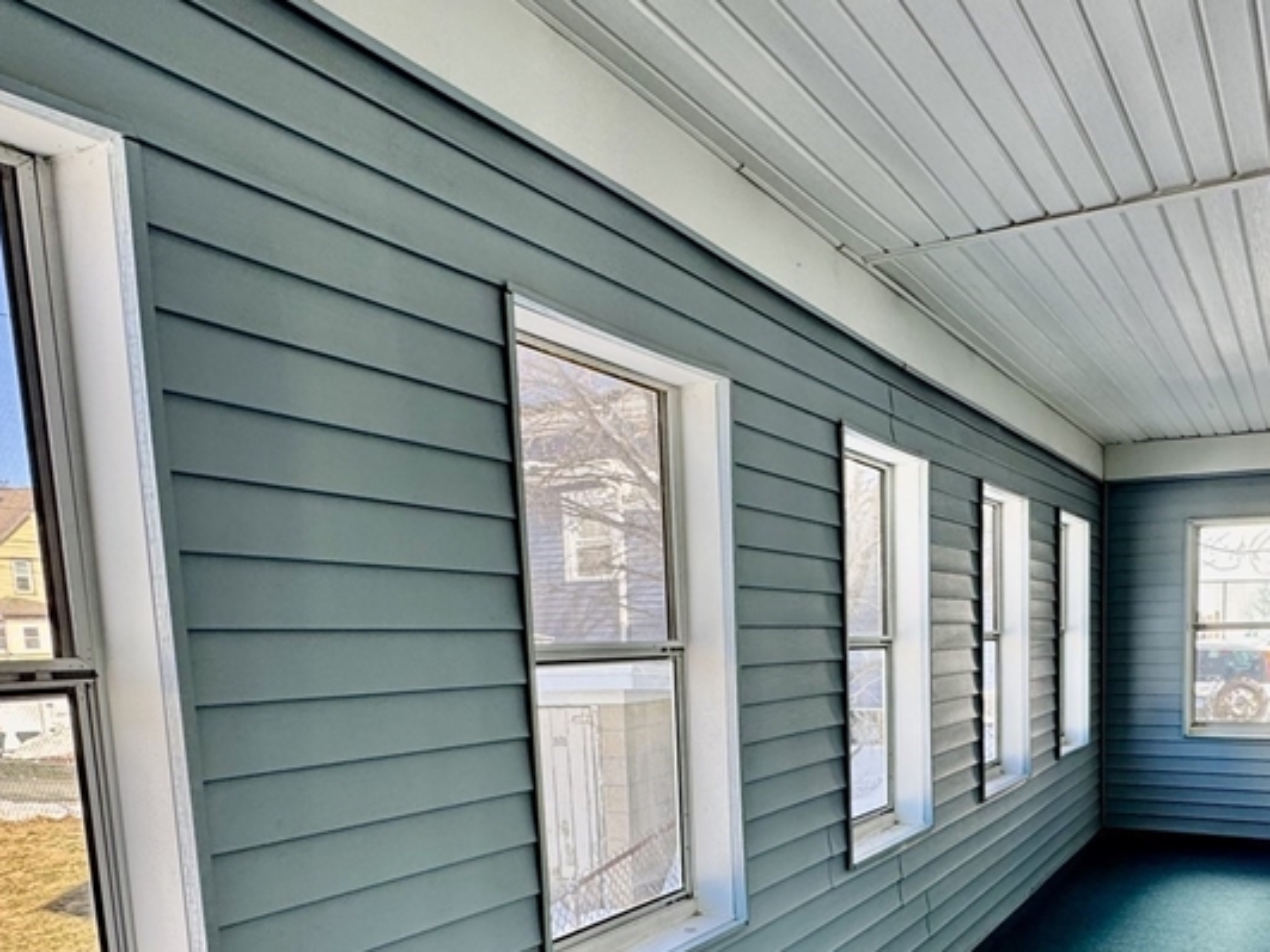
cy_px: 761
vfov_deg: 48.5
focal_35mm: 27
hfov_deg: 62.3
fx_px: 990
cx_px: 923
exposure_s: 1/132
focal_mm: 2.22
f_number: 2.2
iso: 40
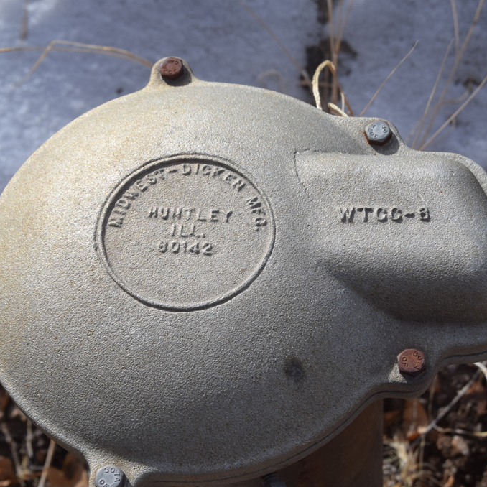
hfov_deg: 22.5
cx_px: 218
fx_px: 1226
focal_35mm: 77
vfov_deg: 22.5
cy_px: 245
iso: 200
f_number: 10
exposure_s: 1/400
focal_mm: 40
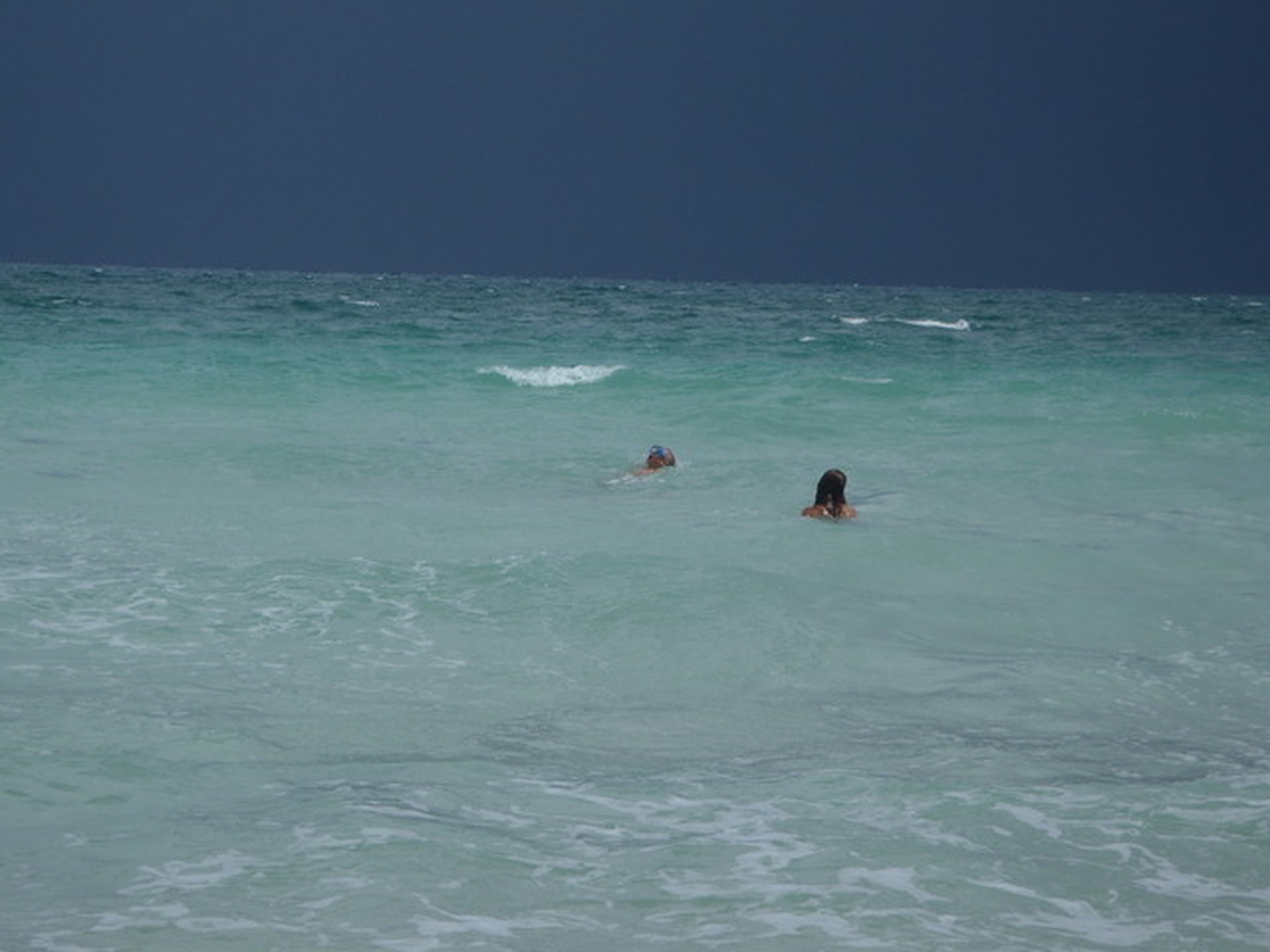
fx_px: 5136
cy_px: 476
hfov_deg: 14.1
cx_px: 635
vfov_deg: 10.6
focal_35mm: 140
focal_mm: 25
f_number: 5.9
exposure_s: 1/640
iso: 80
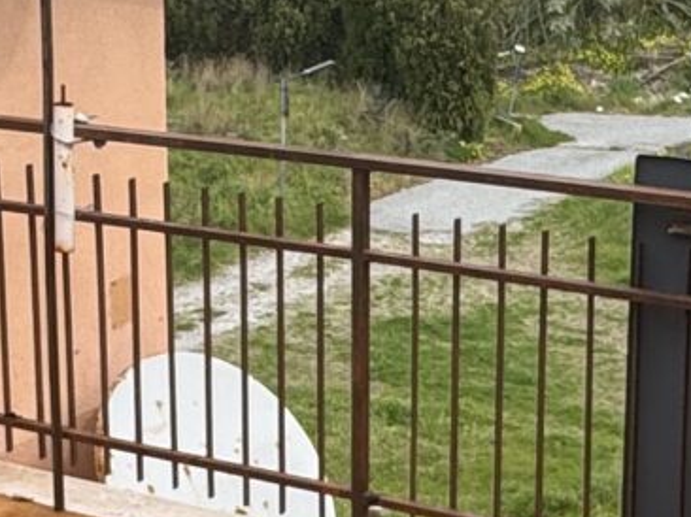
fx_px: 1955
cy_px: 264
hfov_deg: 20.0
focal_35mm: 98
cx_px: 323
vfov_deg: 15.1
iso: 50
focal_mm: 2.22
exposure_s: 1/889
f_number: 2.2
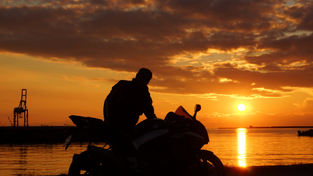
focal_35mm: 70
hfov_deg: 30.2
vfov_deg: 17.2
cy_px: 95
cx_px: 157
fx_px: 581
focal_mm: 44
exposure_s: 1/125
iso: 100
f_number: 13
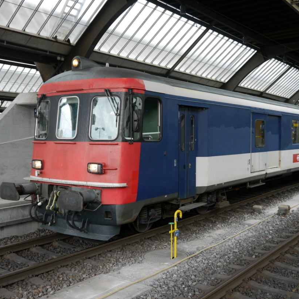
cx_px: 171
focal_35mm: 43
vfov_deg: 39.2
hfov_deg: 39.1
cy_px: 149
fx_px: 420
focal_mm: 18
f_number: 4
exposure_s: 1/60
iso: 250
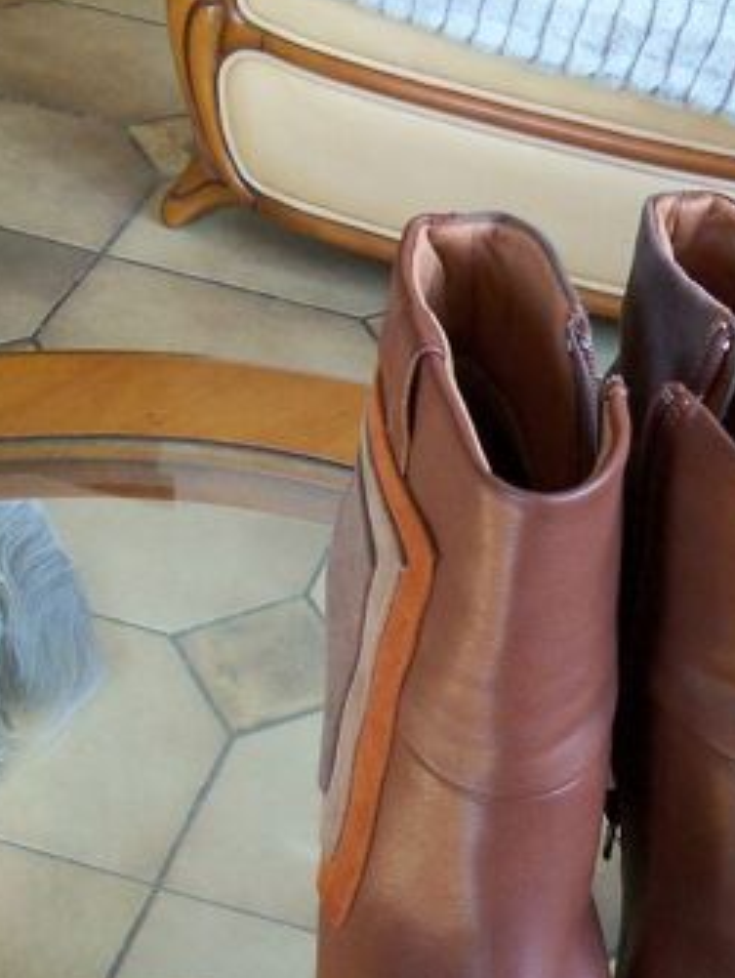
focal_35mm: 67
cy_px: 618
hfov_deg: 21.4
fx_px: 1894
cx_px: 682
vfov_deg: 28.8
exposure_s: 1/40
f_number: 3.5
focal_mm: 6.2
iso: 250
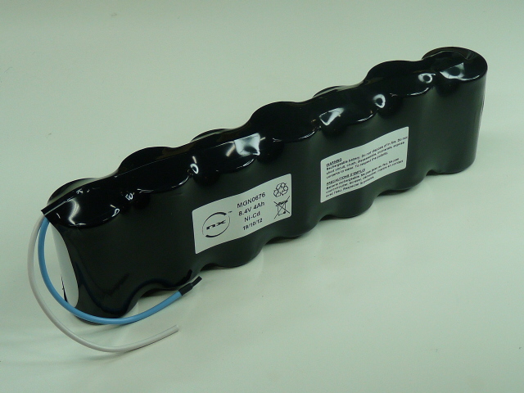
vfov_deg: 23.7
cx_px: 262
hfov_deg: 31.2
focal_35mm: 62
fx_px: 939
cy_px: 196
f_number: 3
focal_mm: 6.2
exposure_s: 1/80
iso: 100
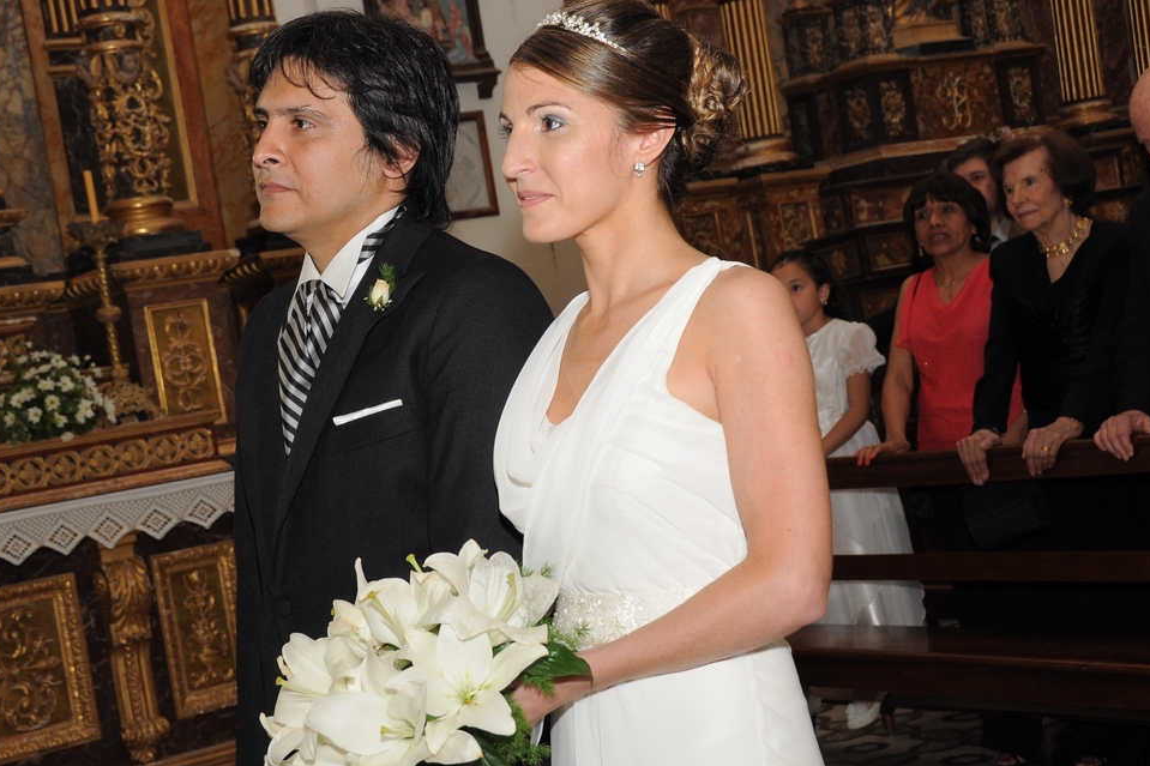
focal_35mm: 66
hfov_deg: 30.6
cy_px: 382
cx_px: 494
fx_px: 2096
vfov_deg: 20.7
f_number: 7.1
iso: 640
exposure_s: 1/125
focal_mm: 35
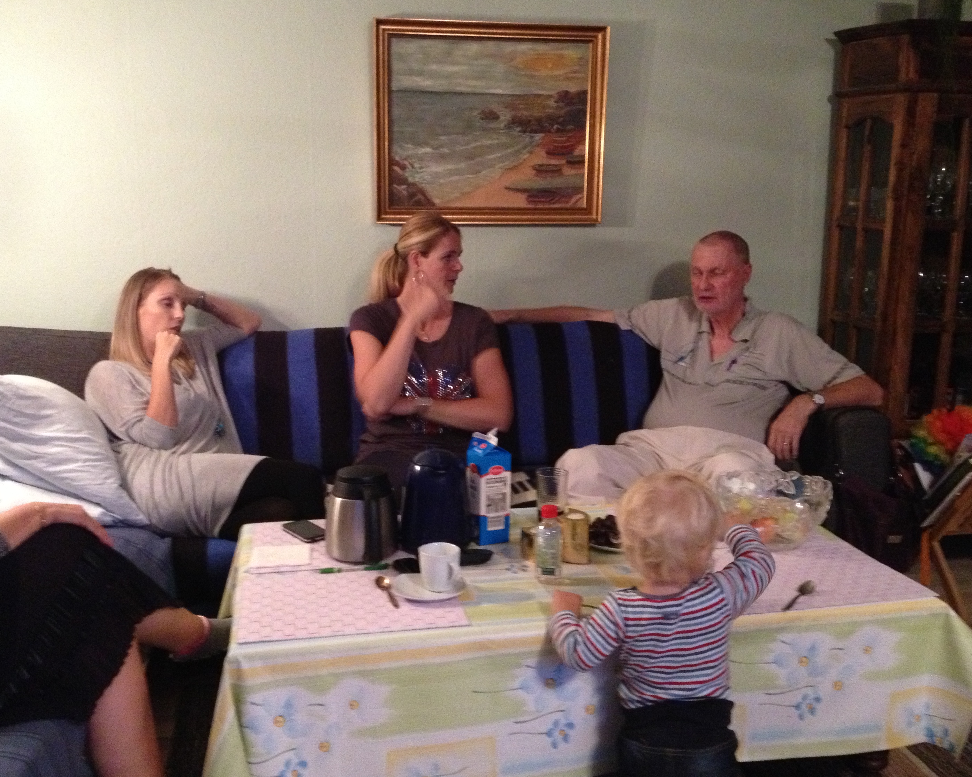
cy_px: 375
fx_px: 1151
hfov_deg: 45.8
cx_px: 482
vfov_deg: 37.3
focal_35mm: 40
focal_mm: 4.28
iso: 500
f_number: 2.4
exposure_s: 1/15
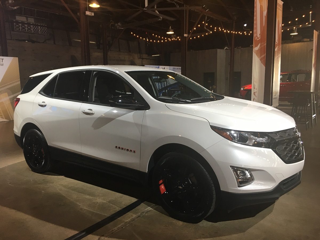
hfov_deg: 61.7
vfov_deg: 48.2
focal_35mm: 29
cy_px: 120
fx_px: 268
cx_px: 160
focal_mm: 4.15
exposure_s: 1/30
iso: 64
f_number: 2.2
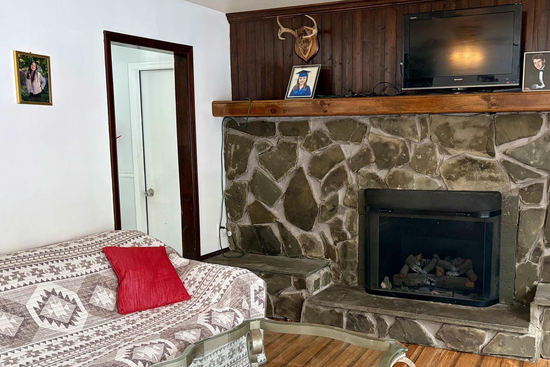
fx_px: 580
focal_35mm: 38
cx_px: 307
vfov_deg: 34.9
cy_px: 220
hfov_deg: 50.6
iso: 160
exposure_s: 1/60
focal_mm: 5.96
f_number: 1.6
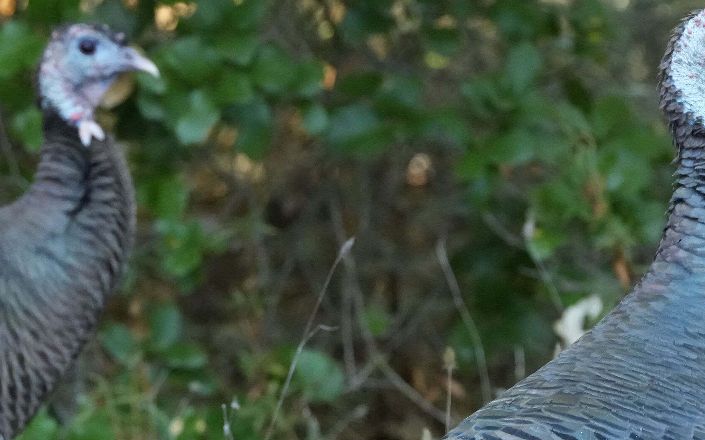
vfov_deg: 2.0
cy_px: 405
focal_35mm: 642
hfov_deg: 3.3
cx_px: 630
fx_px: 12335
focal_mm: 245
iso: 8000
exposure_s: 1/1000
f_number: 6.3
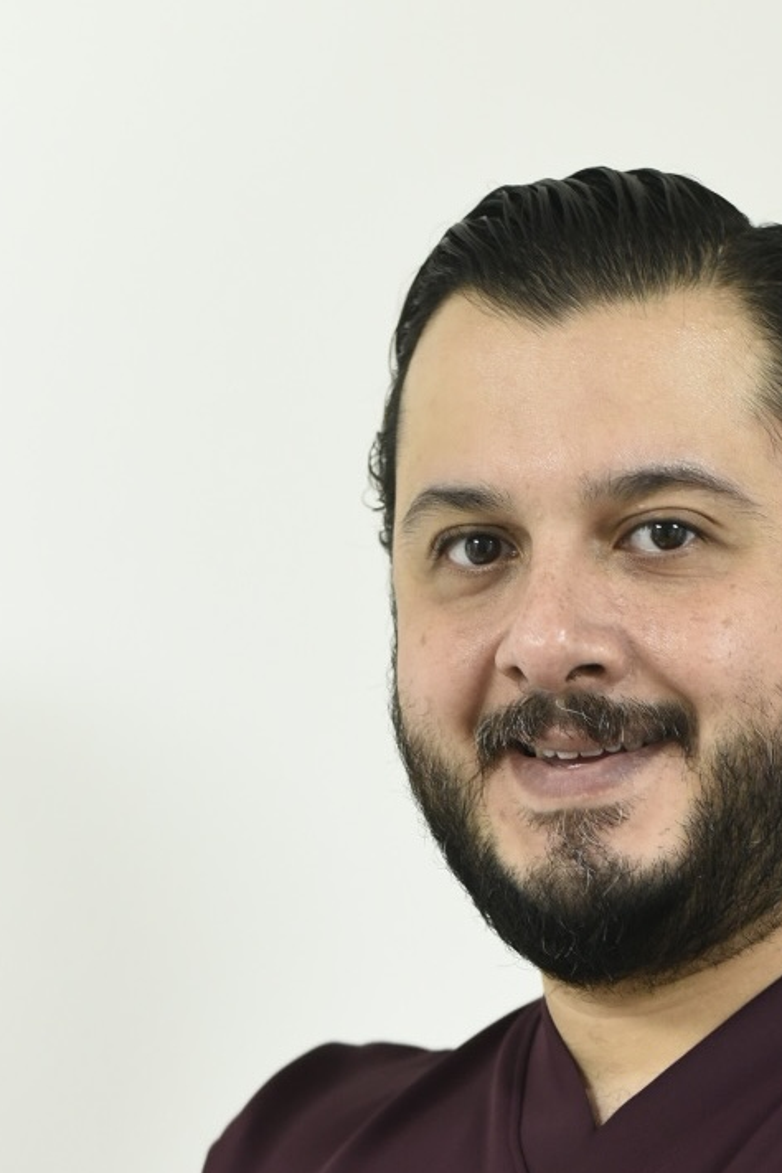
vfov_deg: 17.6
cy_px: 1115
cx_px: 589
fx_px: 3714
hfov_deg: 12.0
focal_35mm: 114
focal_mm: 50
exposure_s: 1/125
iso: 1250
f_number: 2.5
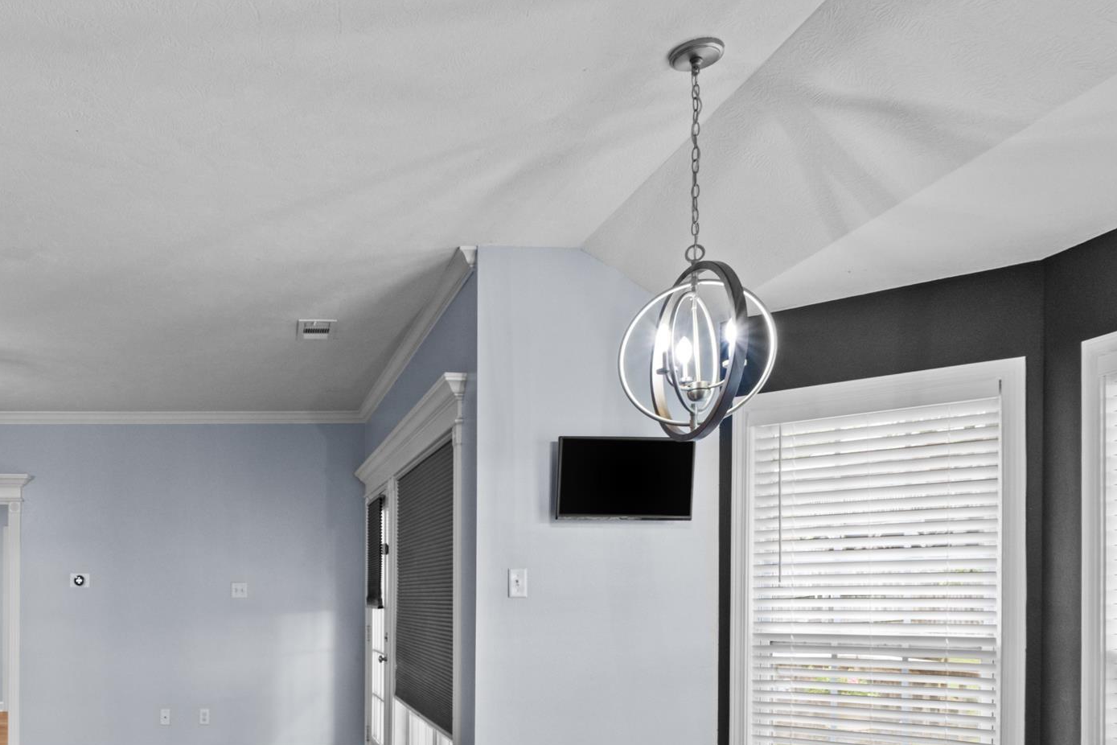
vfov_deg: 44.8
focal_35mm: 27
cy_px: 627
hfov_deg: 63.2
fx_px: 838
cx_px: 270
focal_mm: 10
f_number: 10
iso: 400
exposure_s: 2
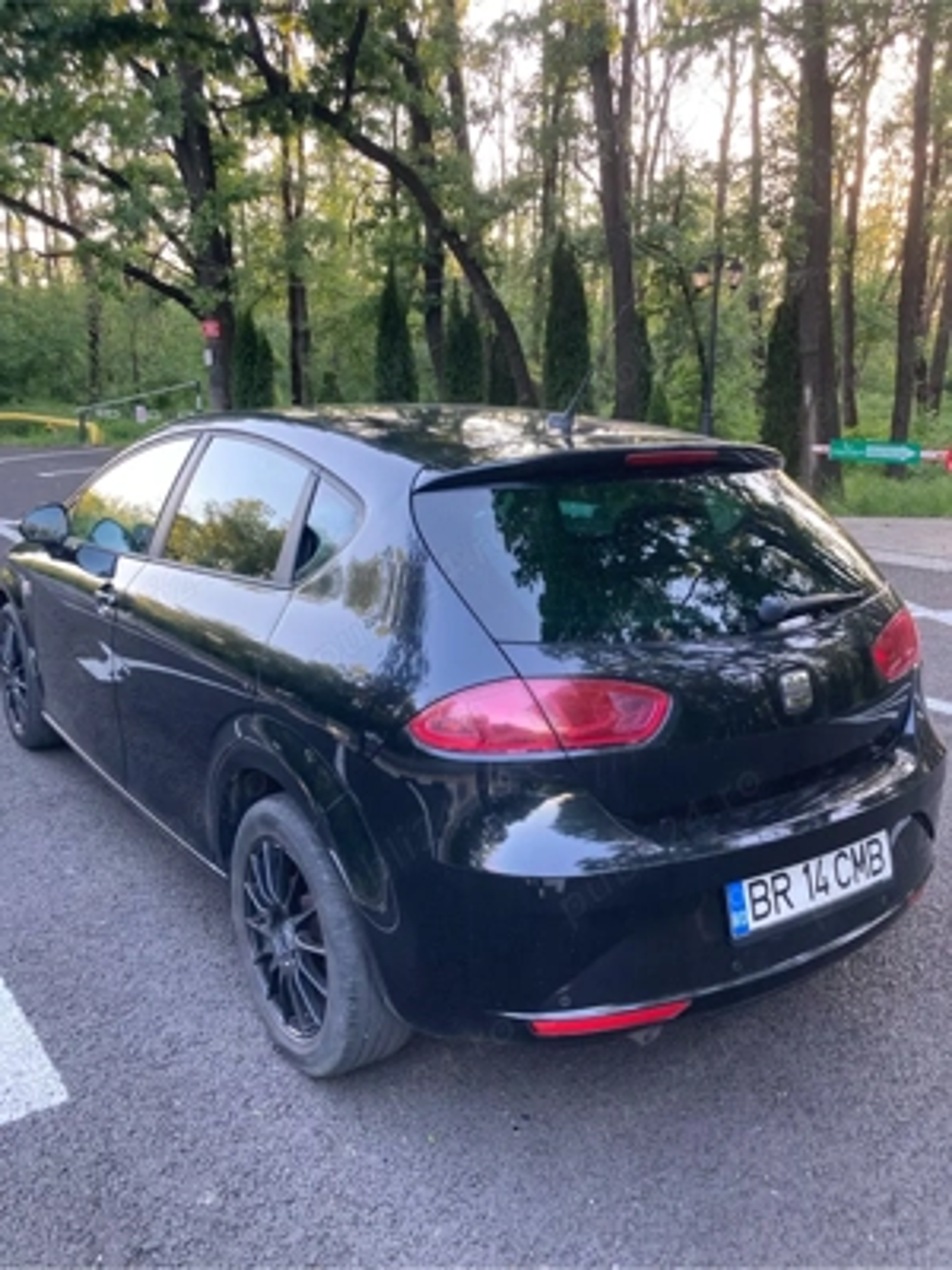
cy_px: 635
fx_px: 1027
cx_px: 476
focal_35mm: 28
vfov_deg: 63.4
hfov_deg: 49.7
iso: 80
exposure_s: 1/64
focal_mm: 3.99
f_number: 1.8
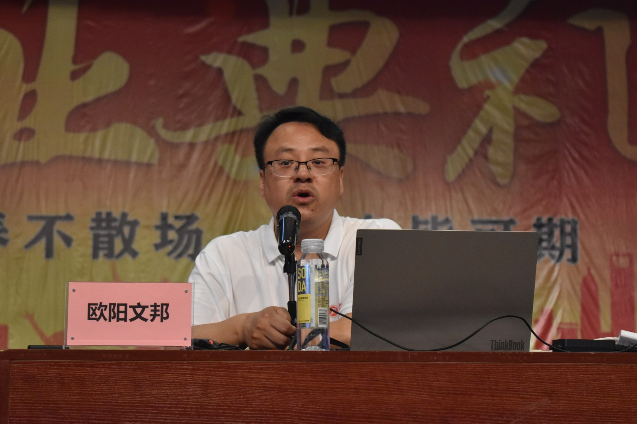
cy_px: 212
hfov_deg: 24.6
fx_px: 1459
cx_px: 318
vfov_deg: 16.5
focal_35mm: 82
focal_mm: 55
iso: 3200
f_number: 5.6
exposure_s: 1/250
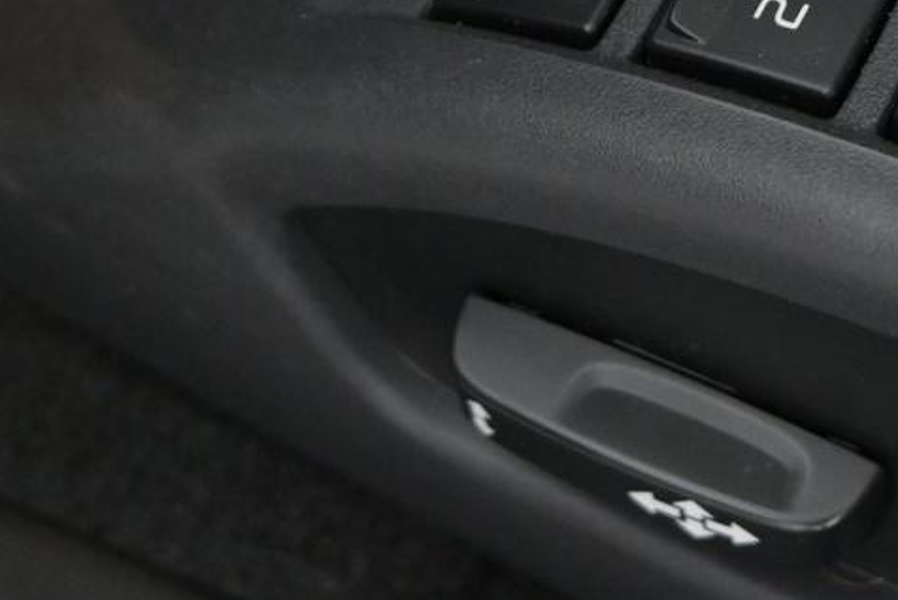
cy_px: 192
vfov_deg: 13.1
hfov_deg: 18.7
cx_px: 1019
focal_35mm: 105
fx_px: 2609
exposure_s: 1/40
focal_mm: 20.5
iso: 2500
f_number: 3.8
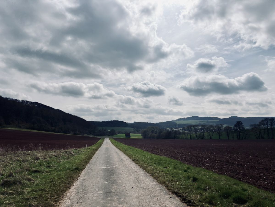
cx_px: 138
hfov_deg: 67.3
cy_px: 104
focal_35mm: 26
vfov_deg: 53.1
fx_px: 207
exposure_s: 1/18868
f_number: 1.6
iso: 50
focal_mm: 5.96
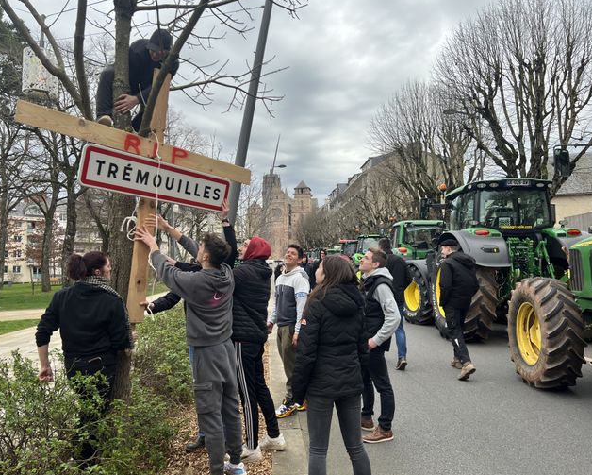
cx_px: 290
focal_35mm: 28
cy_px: 236
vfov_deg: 51.6
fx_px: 491
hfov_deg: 62.2
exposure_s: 1/346
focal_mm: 5.7
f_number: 1.5
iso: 50
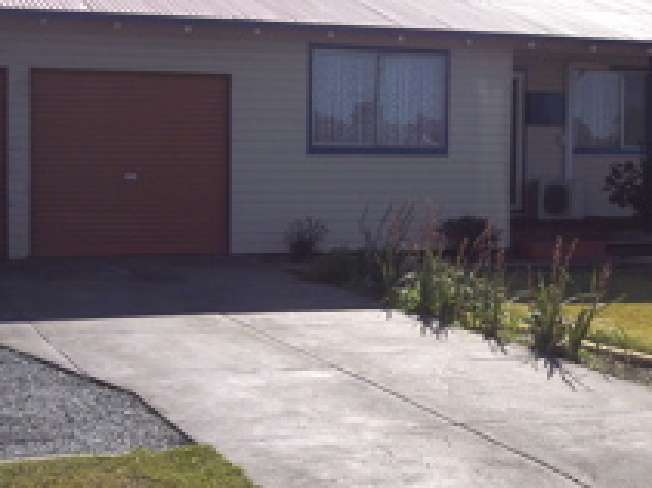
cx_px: 430
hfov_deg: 26.2
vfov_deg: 19.9
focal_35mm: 74
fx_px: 1393
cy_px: 207
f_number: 5.6
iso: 100
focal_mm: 8
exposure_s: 1/750
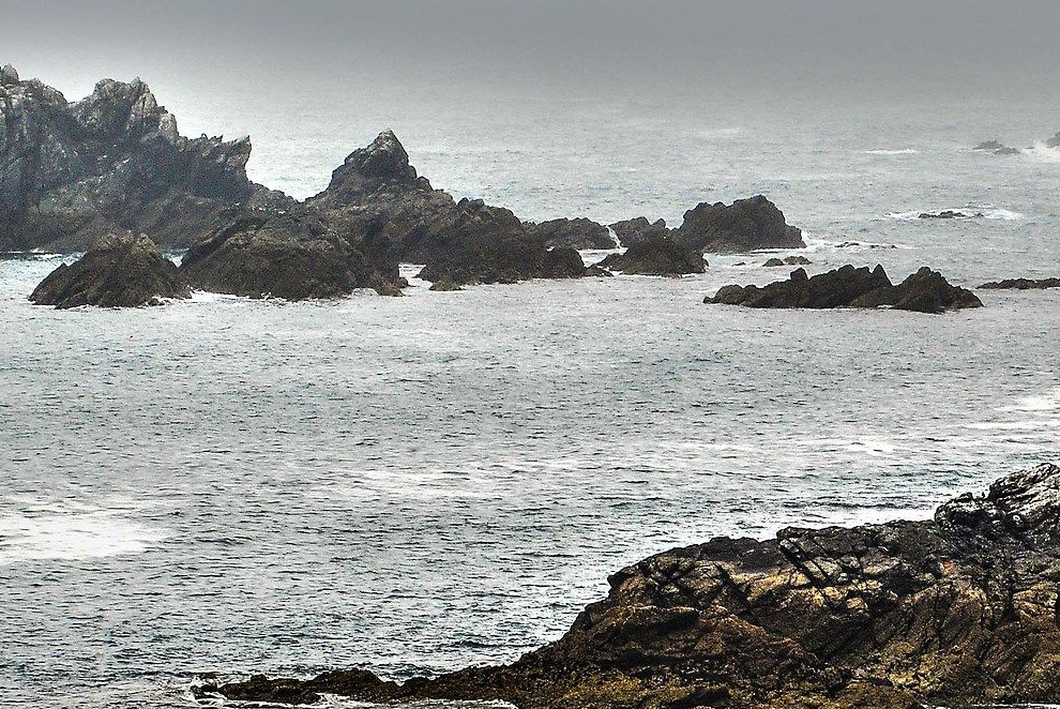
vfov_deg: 4.7
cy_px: 663
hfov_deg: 7.0
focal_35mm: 291
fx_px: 8576
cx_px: 1108
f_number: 6.3
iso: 125
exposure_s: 1/320
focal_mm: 80
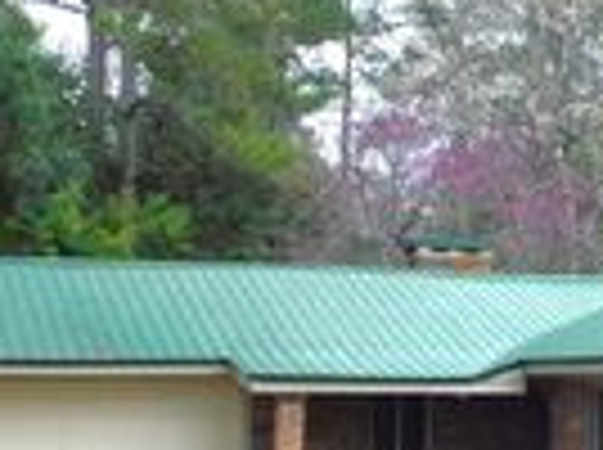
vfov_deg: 13.2
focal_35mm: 112
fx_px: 1948
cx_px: 716
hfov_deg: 16.9
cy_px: 173
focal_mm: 5.3
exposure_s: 1/400
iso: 125
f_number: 3.2
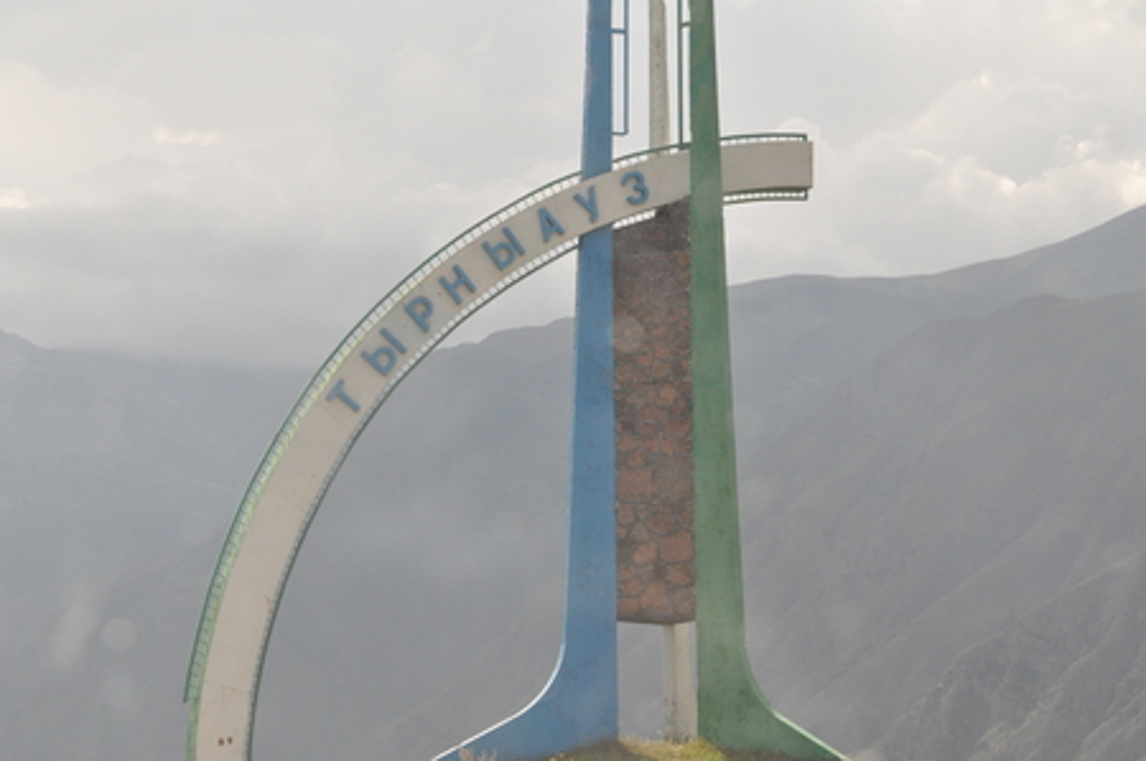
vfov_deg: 12.7
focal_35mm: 108
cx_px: 573
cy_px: 380
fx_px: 3434
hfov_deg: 18.9
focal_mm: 72
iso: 1250
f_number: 16
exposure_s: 1/640
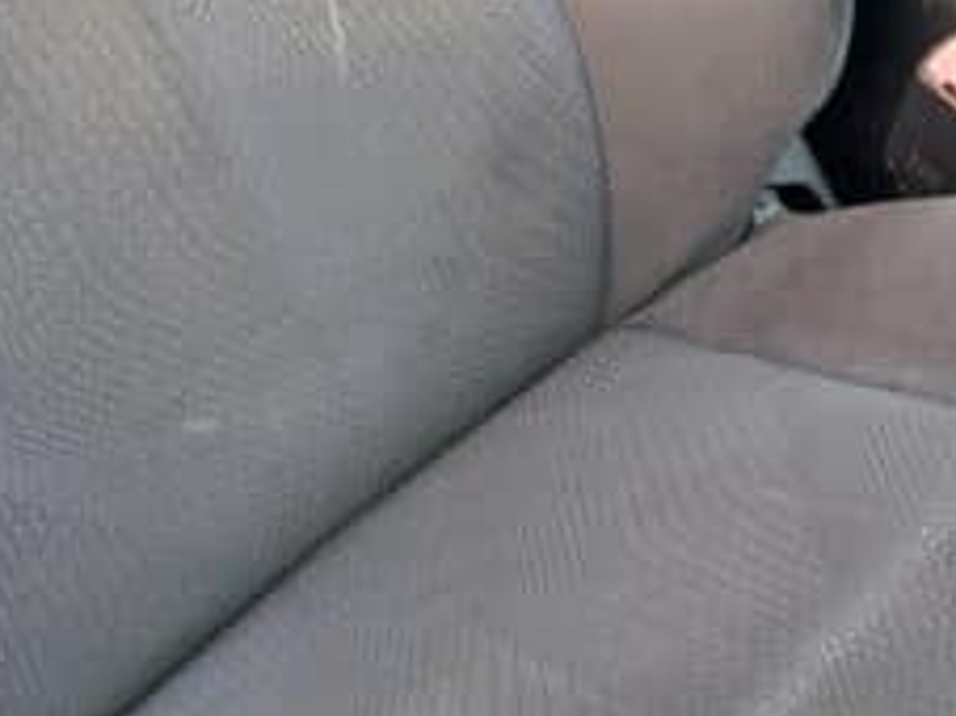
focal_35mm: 81
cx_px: 889
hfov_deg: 23.4
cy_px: -400
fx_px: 2236
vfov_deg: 16.4
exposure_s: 1/180
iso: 200
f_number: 1.8
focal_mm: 5.4
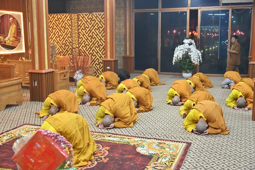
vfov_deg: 33.3
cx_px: 128
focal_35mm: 40
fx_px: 283
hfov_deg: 48.5
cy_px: 85
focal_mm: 40
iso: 2000
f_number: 4.5
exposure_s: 1/125
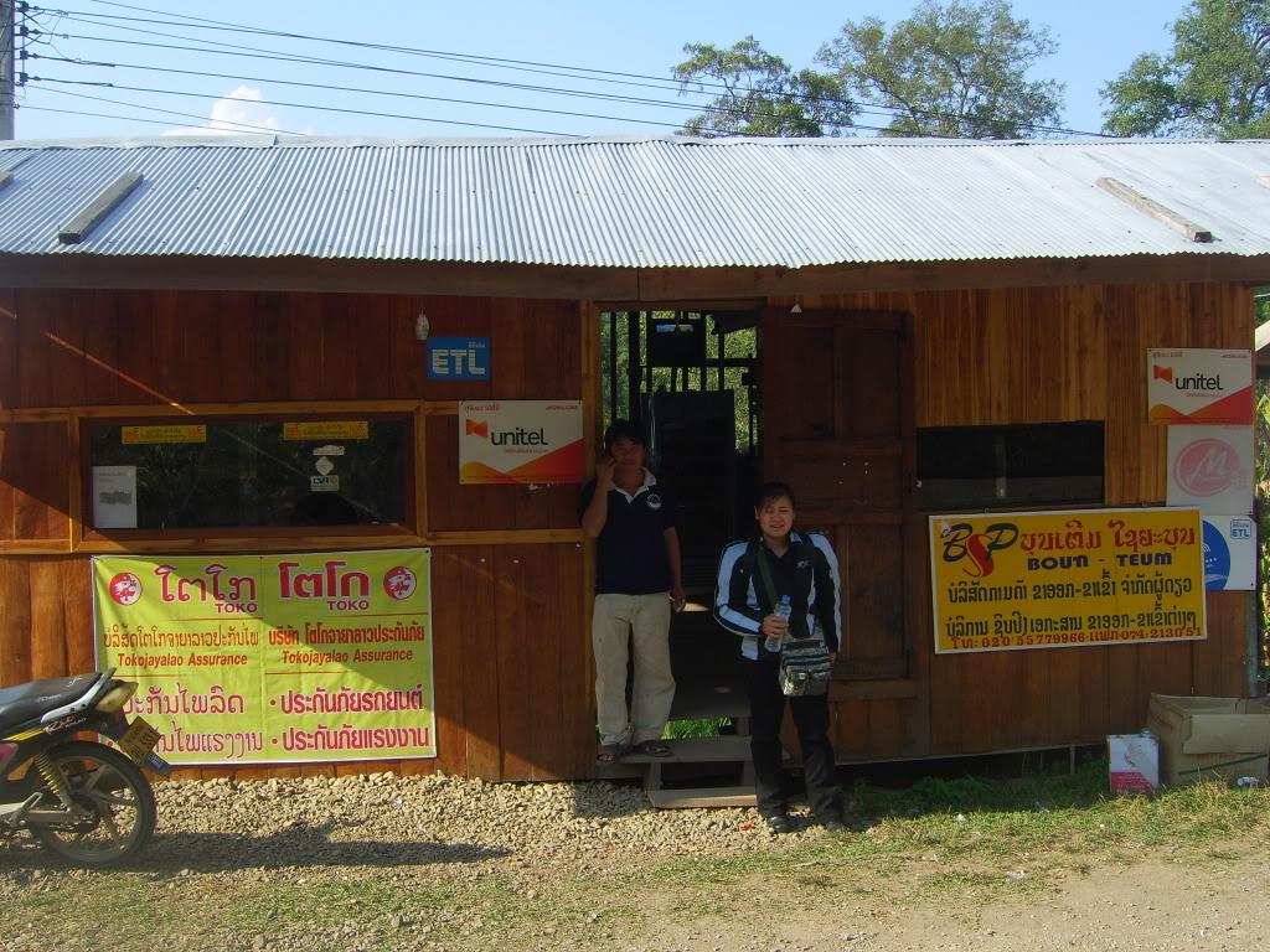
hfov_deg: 49.0
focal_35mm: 38
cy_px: 476
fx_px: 1394
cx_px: 635
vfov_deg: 37.7
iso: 50
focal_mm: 7.8
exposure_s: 1/200
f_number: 6.4
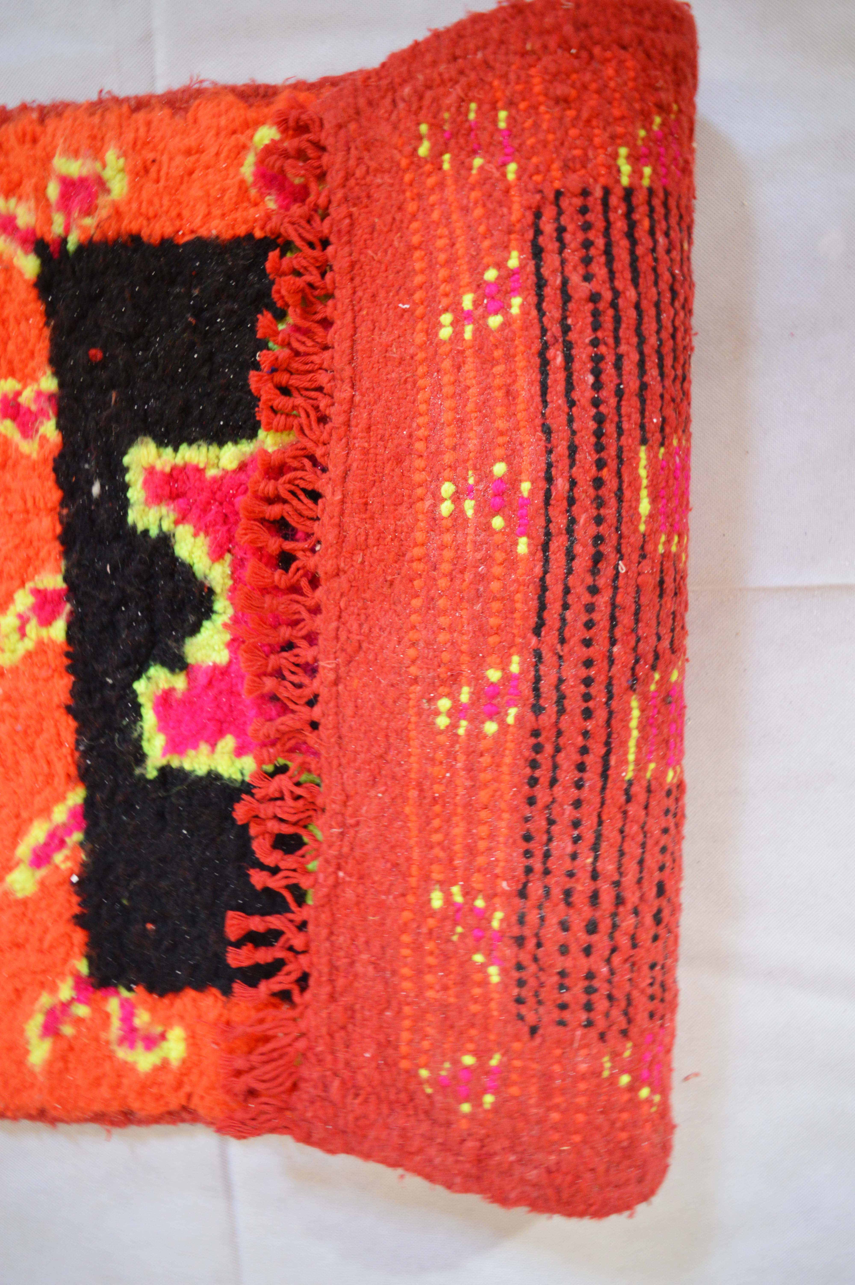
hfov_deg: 47.8
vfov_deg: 67.4
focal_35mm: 27
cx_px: 428
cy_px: 642
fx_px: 964
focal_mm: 18
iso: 900
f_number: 3.5
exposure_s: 1/15
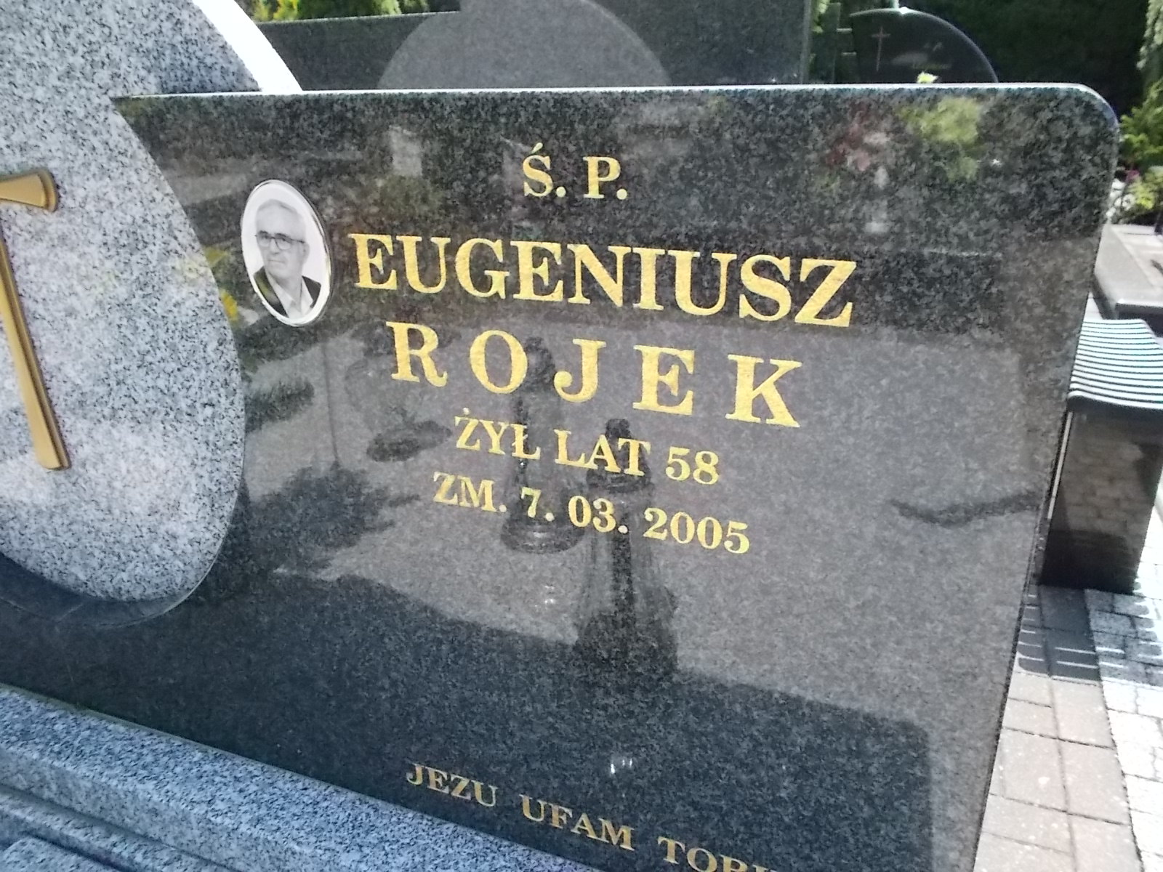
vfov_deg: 53.1
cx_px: 582
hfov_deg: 67.3
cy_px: 436
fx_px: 874
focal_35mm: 26
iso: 400
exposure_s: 1/200
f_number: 8
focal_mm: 4.6
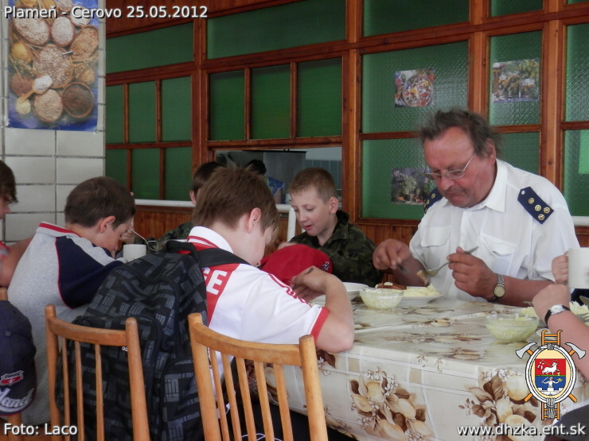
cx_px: 294
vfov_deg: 27.0
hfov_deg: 35.5
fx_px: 919
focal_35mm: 54
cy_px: 220
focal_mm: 9.8
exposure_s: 1/25
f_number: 4.1
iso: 200
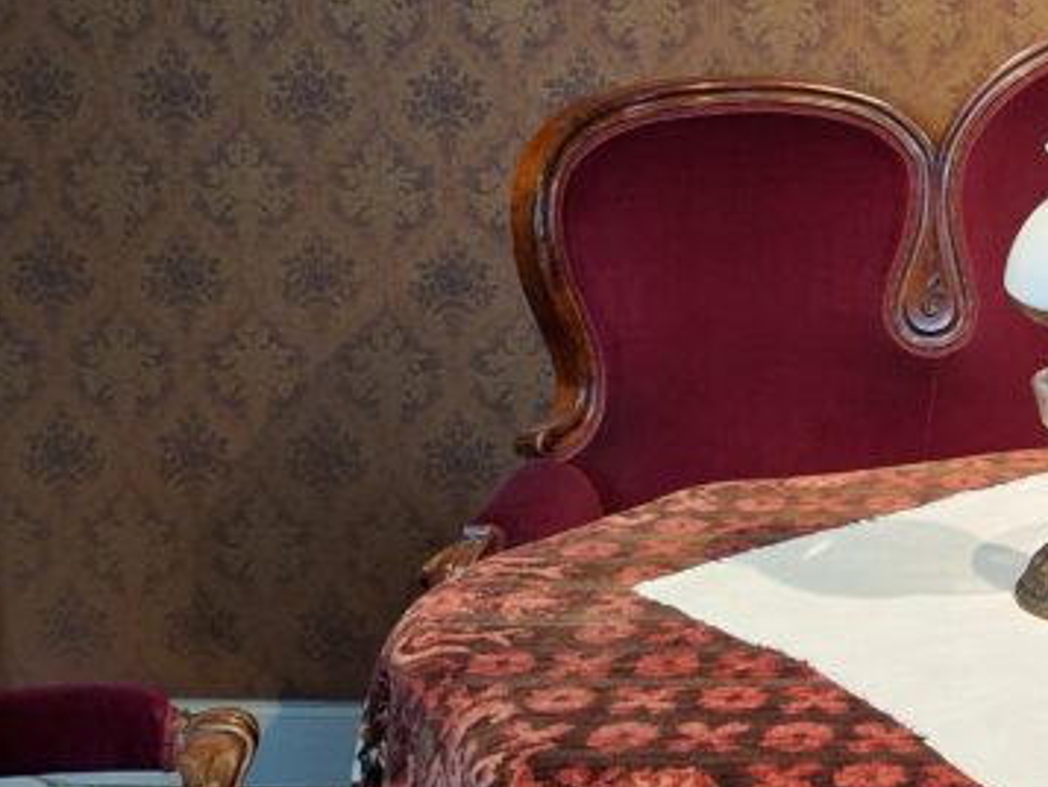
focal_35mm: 66
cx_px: 1221
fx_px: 1999
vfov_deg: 21.9
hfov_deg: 26.5
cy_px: 117
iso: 250
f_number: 1.8
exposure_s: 1/50
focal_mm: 5.54
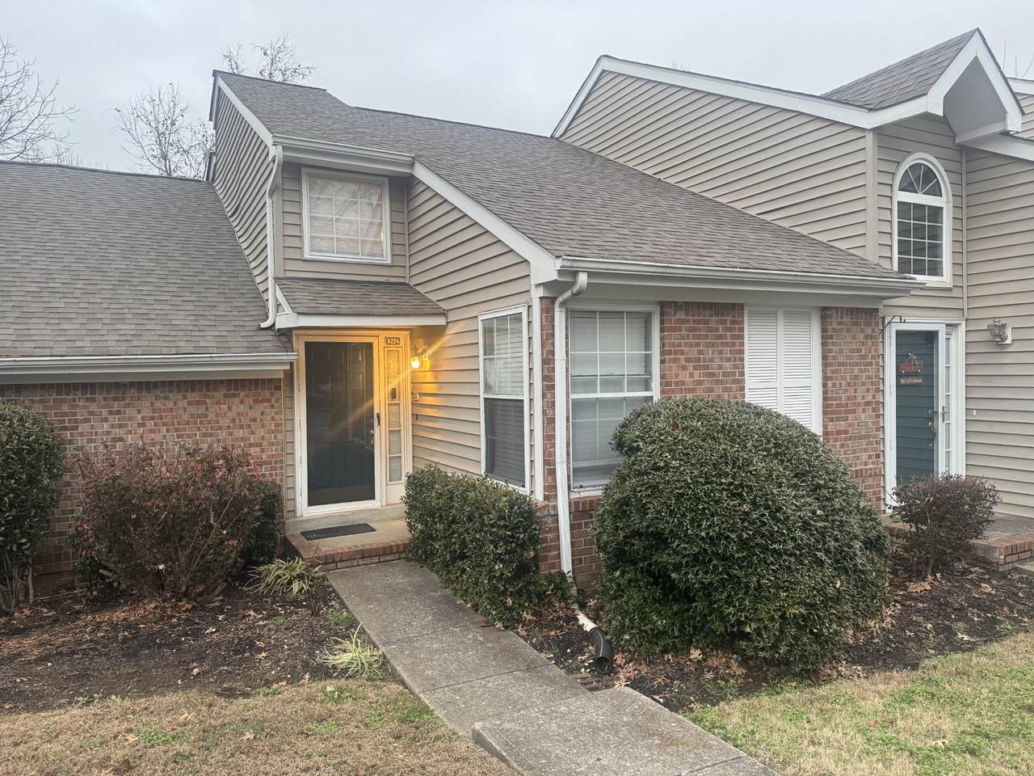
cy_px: 388
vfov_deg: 56.8
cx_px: 517
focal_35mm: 24
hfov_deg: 71.6
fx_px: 717
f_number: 1.78
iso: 400
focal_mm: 6.76
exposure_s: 1/60
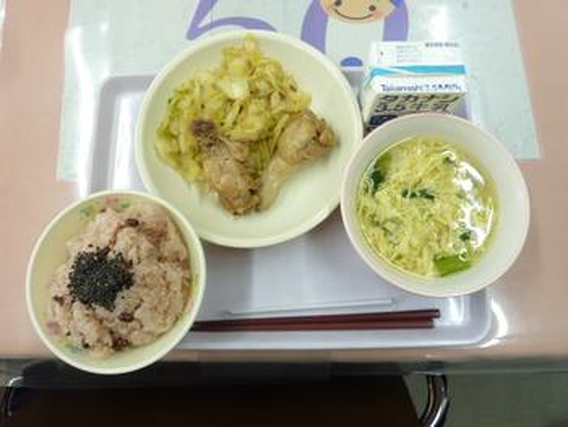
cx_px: 284
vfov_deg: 54.9
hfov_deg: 69.4
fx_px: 410
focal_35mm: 25
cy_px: 214
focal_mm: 4.1
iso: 100
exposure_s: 1/30
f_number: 3.3
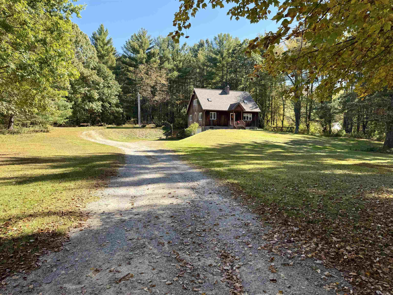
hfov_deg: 71.6
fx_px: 272
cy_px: 148
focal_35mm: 24
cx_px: 196
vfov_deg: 56.8
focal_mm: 6.76
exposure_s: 1/876
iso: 80
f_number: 1.78
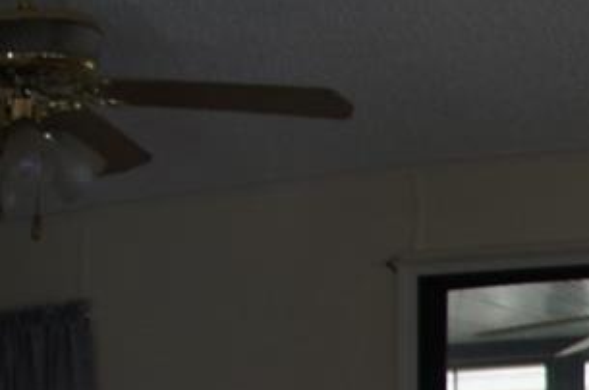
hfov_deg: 12.7
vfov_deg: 9.9
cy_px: 835
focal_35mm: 126
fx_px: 2057
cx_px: 1406
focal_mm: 16
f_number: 2.8
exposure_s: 1/30
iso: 125
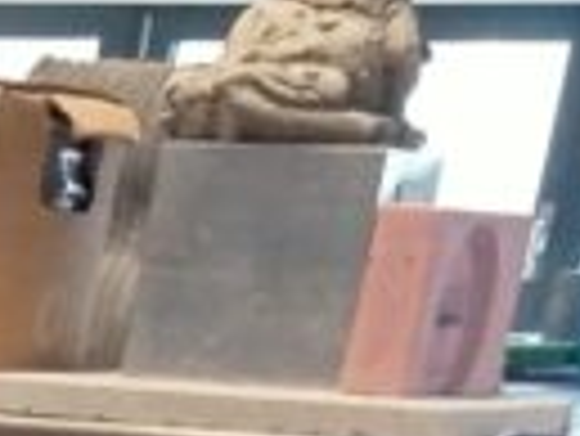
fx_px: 3723
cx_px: -1120
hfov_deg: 7.8
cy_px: 1695
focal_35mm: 222
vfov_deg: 5.8
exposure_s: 1/33.3
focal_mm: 3.46
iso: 234
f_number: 2.2
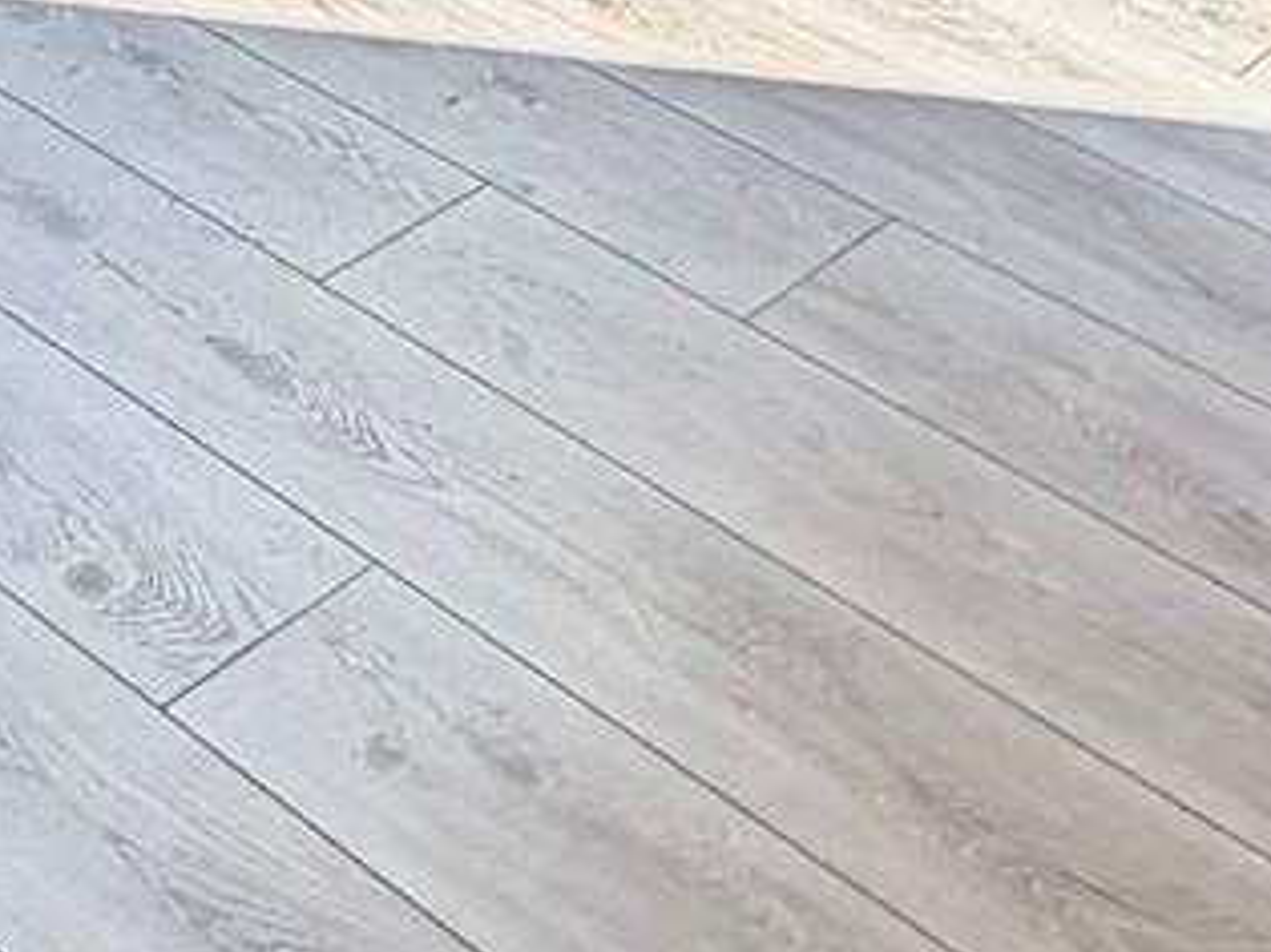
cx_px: 496
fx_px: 3340
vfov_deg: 12.3
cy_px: -1424
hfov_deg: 21.5
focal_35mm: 91
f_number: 2.2
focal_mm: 2.22
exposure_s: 1/120
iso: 100
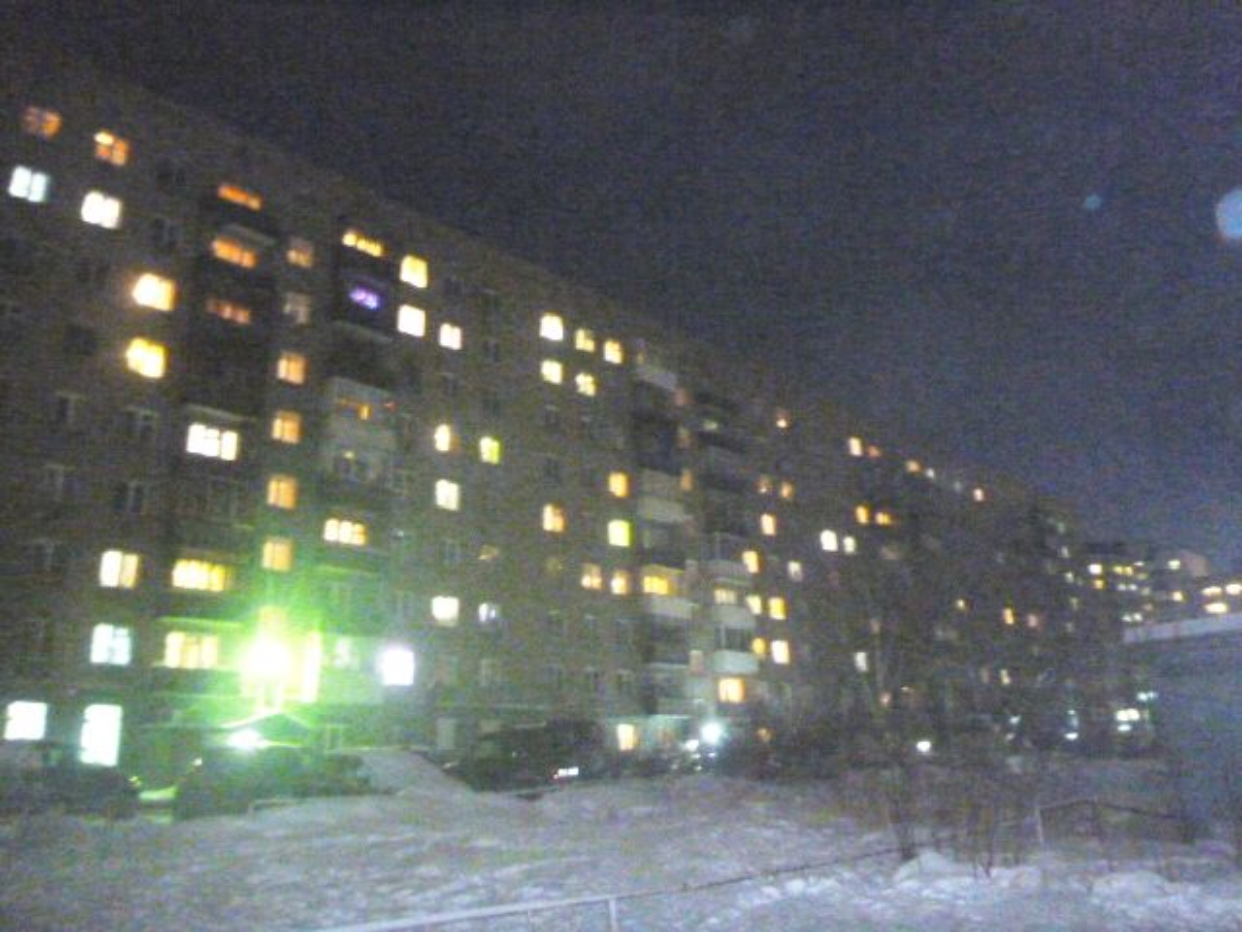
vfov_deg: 49.7
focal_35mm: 28
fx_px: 1005
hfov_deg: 63.4
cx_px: 621
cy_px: 466
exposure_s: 1/4
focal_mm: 5
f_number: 3.3
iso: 800
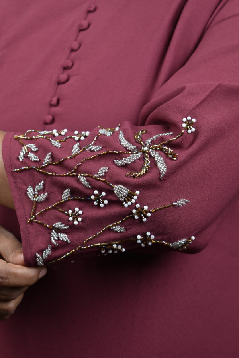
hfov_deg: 17.5
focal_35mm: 78
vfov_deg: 26.0
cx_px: 120
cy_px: 179
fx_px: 777
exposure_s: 1/50
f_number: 5.6
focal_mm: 52
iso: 200
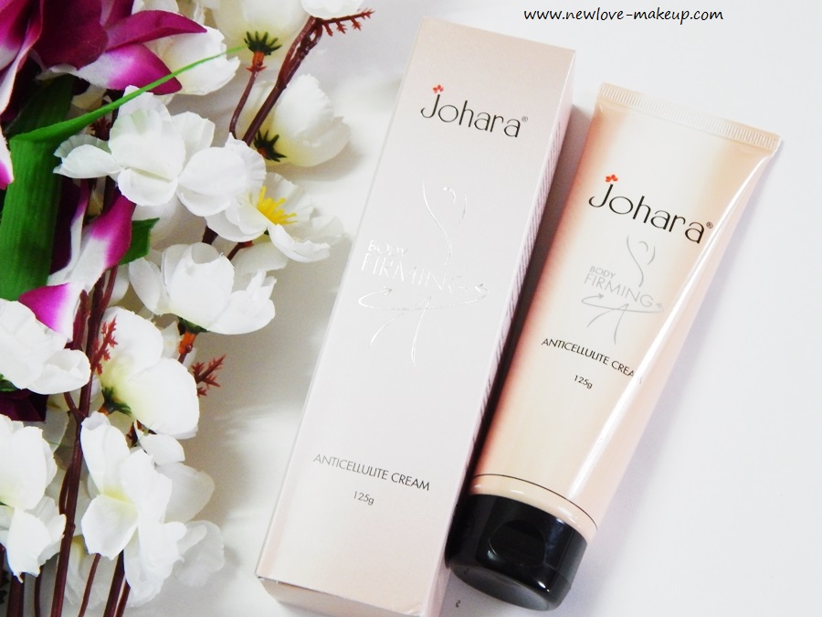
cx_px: 411
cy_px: 308
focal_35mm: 61
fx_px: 1449
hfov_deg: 31.7
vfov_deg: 24.0
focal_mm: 10.9
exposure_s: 1/15
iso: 400
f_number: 4
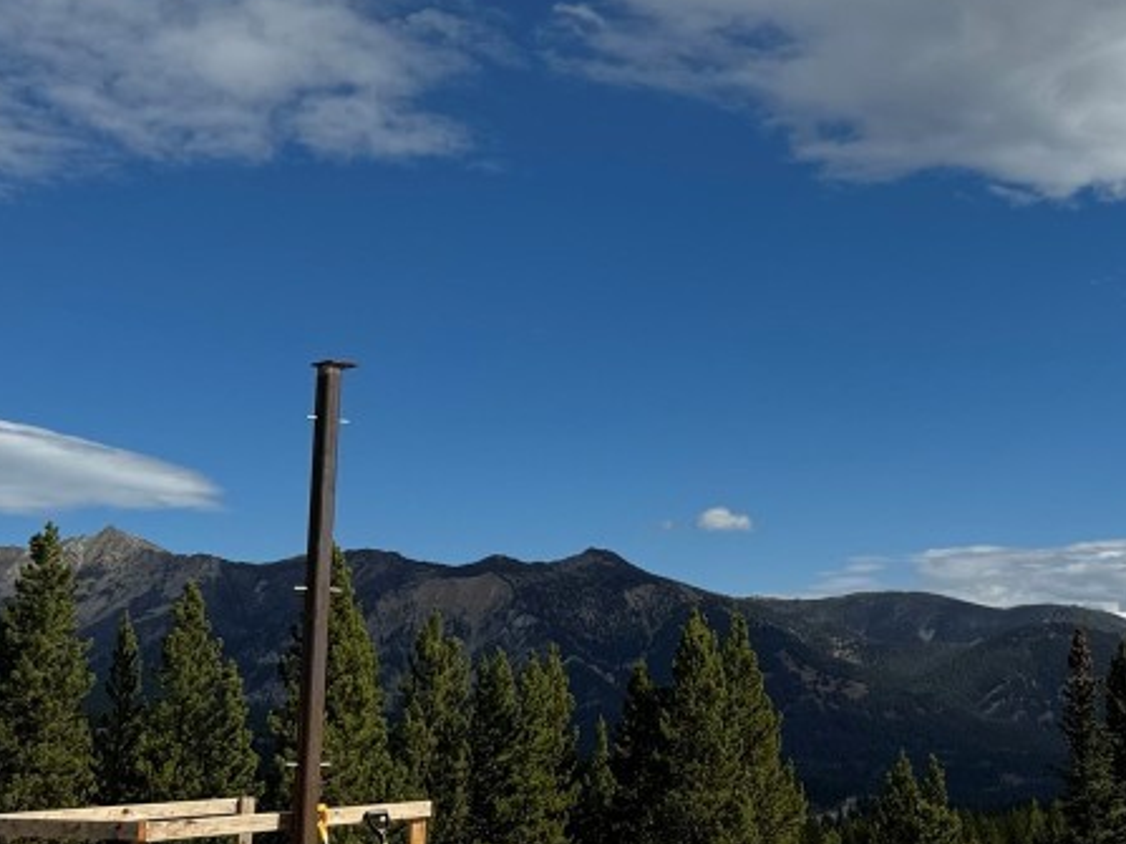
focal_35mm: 55
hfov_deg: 33.6
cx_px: 950
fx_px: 1789
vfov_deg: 26.5
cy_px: 328
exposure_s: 1/7937
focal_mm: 6.86
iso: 80
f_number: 1.78
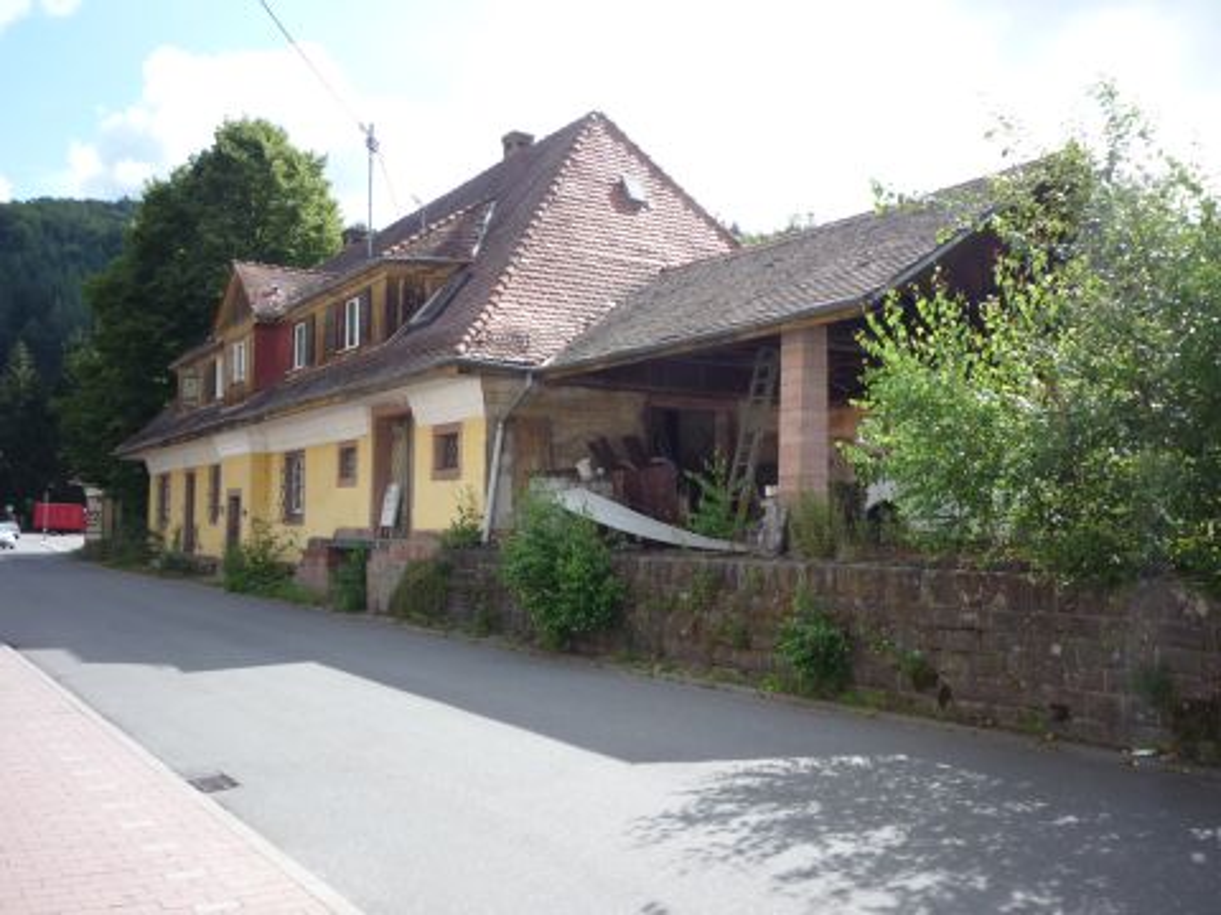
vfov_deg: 44.2
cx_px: 610
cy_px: 458
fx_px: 1129
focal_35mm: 32
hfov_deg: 56.8
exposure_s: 1/320
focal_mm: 5.2
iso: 100
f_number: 4
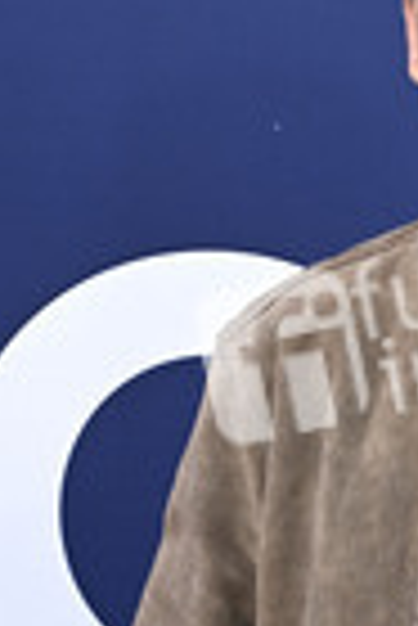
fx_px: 3040
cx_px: 557
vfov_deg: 11.7
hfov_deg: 7.8
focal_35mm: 175
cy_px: 563
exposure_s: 1/200
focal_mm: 61
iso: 640
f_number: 5.6
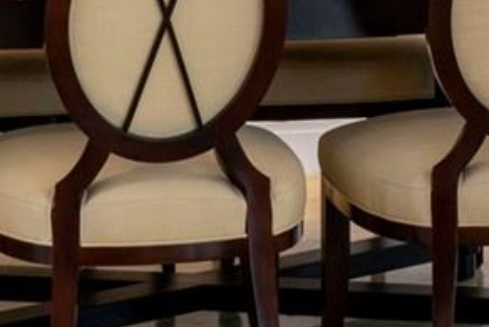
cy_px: -278
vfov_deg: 6.1
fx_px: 2976
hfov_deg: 9.2
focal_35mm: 219
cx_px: 658
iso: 250
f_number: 11
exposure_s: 1/10
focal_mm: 40
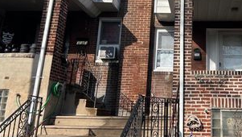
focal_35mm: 47
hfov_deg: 42.0
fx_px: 302
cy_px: 37
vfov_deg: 25.3
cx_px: 190
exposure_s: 1/4115
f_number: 1.5
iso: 50
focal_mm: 5.7
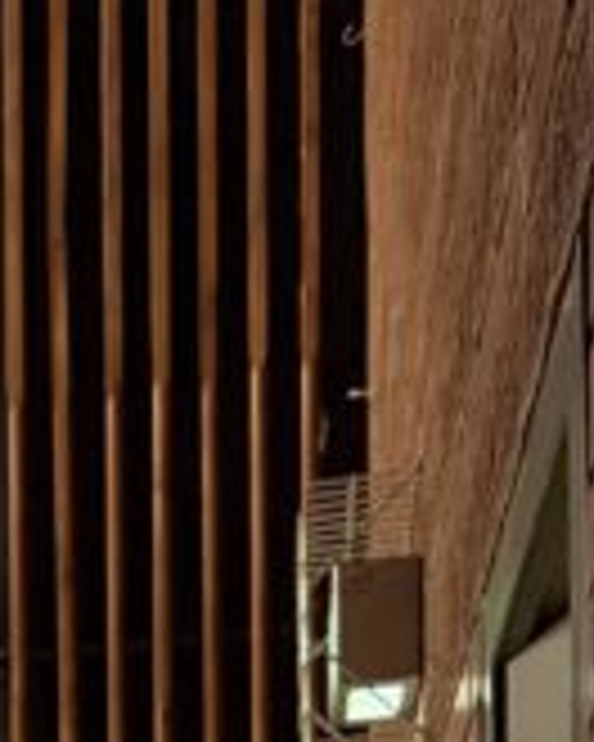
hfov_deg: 8.5
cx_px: -1314
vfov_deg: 11.8
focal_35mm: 145
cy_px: 1529
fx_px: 3186
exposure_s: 1/50
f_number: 1.78
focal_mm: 6.76
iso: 400
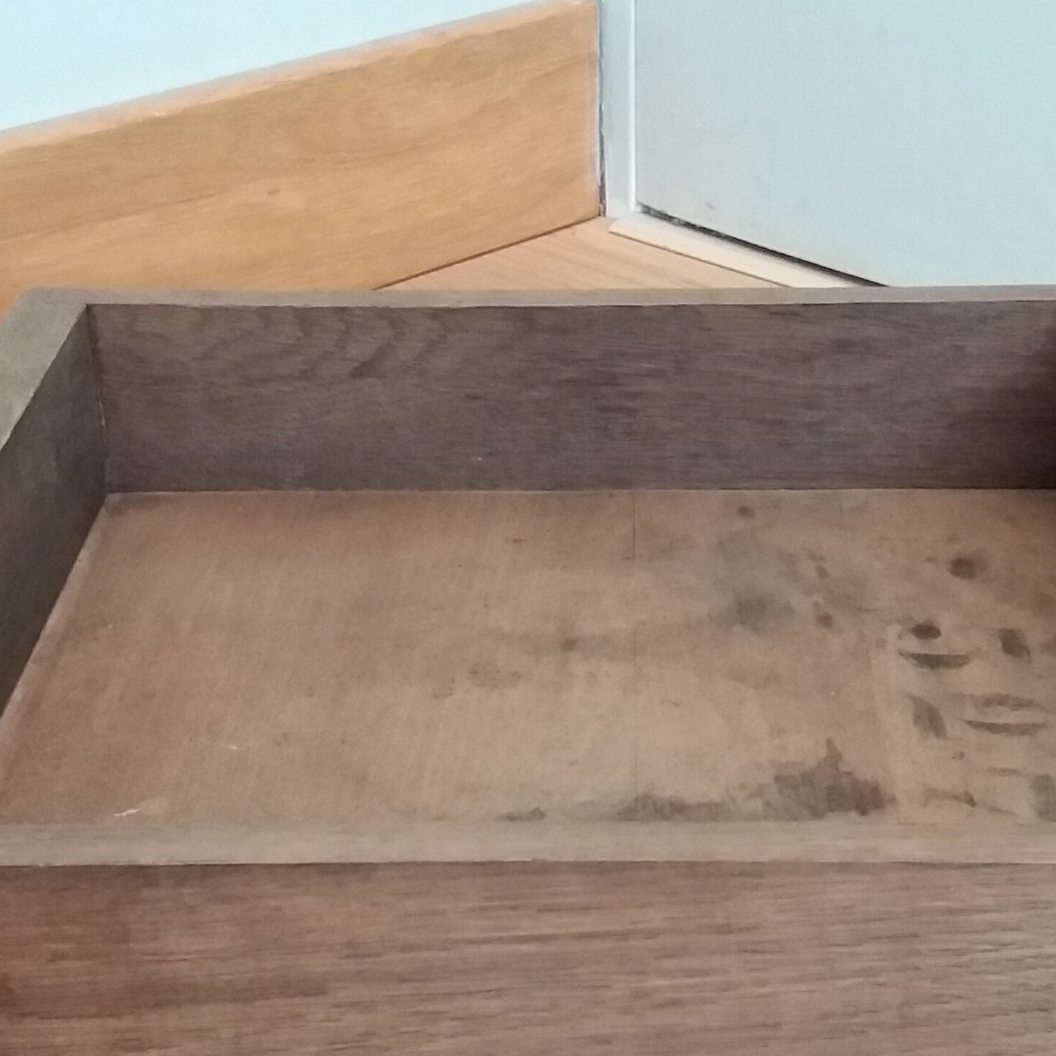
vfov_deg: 24.6
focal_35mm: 70
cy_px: 599
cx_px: 522
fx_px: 2416
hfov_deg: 24.7
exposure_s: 1/17
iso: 320
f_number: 1.9
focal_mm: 3.7
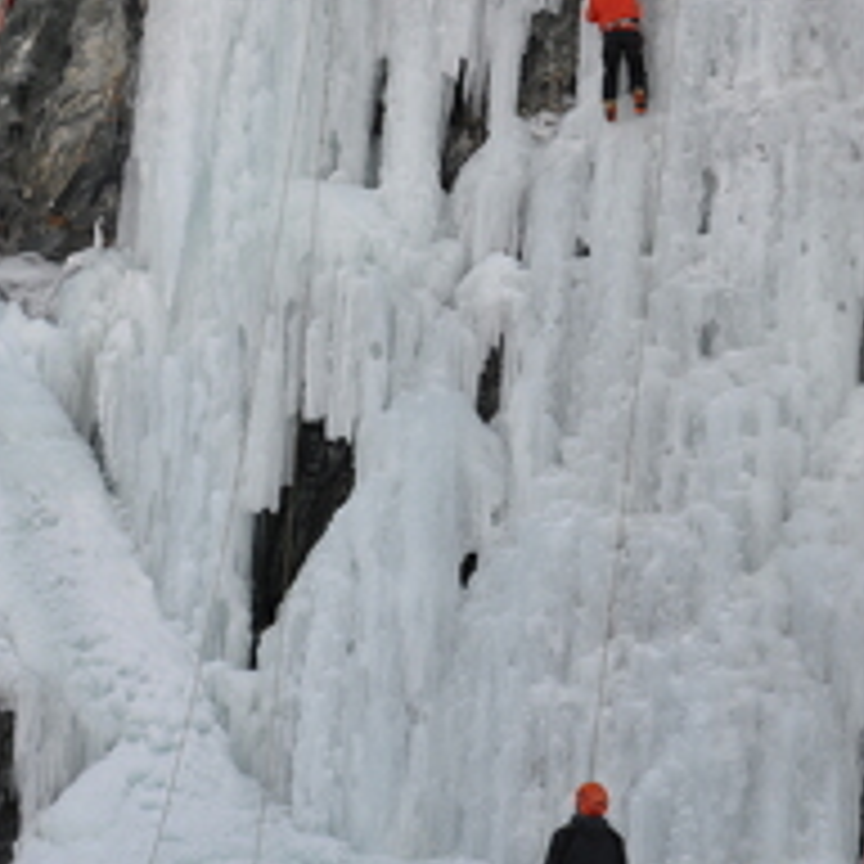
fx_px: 1892
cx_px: 580
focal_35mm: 67
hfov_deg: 25.6
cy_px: 479
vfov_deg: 25.7
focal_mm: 20
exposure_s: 1/250
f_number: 8
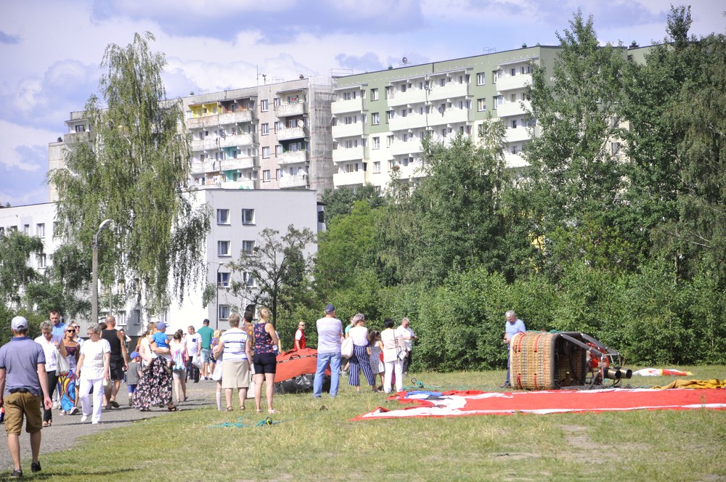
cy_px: 241
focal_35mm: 158
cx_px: 363
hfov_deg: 13.1
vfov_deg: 8.7
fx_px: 3172
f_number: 5.6
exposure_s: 1/2500
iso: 500
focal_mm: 105
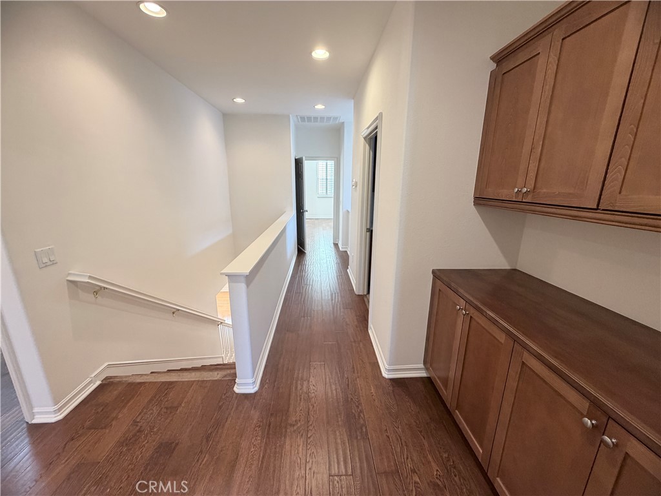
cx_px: 330
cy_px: 248
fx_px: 267
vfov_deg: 85.7
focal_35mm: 14
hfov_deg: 102.1
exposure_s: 1/60
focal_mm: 2.22
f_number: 2.2
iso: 250
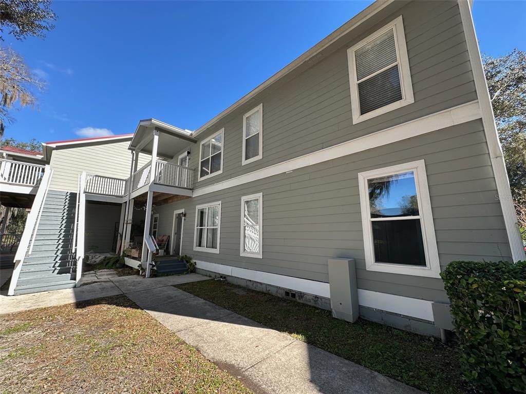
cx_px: 263
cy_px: 197
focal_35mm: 14
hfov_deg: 102.1
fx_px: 213
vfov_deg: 85.7
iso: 40
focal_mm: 2.22
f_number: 2.2
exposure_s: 1/381
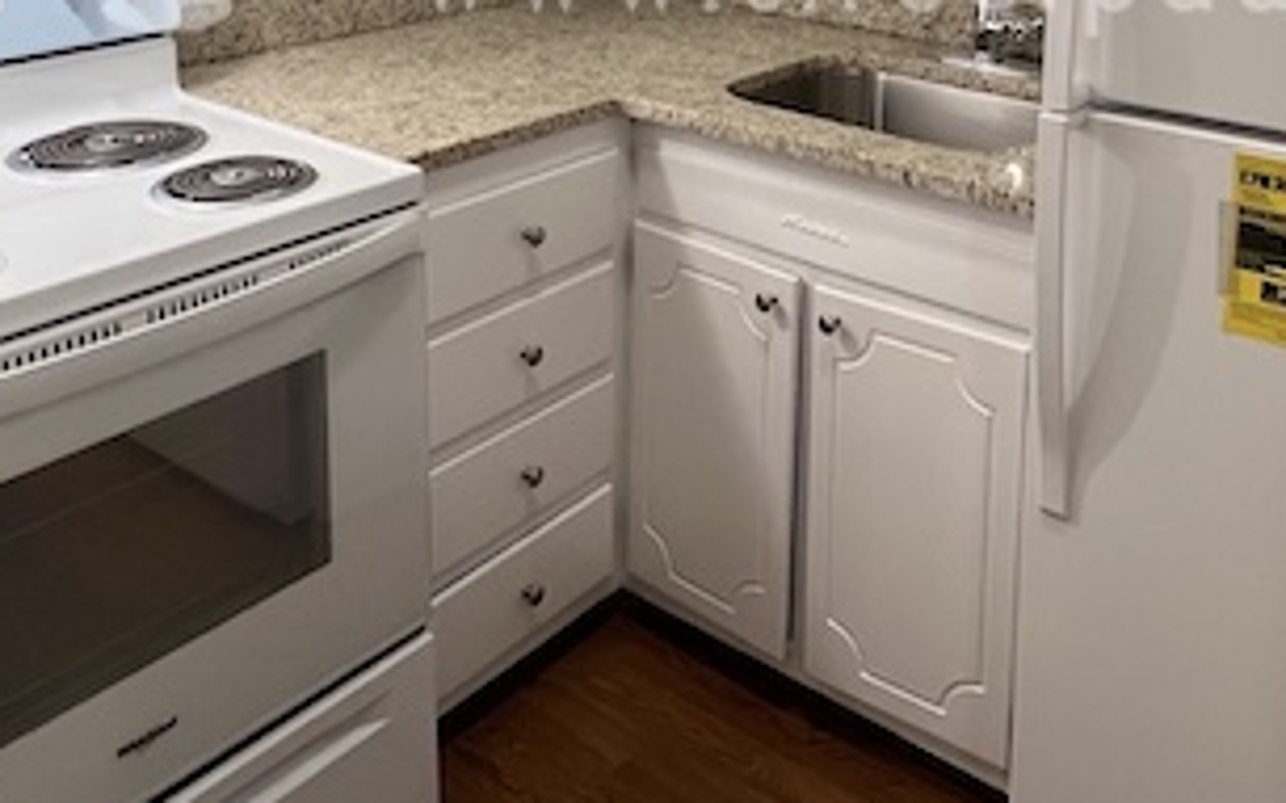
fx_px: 1261
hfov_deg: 53.3
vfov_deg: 31.2
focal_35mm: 36
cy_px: -92
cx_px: 815
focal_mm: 1.57
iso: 125
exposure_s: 1/60
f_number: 1.8
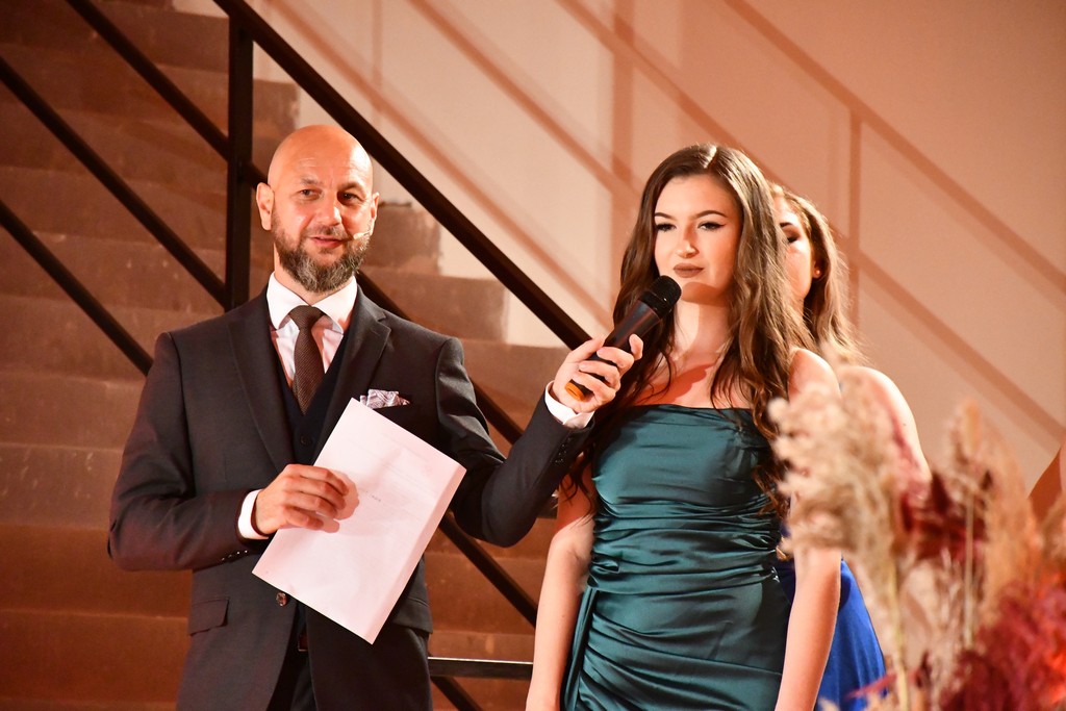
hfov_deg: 9.8
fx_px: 6219
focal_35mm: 210
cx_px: 533
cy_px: 356
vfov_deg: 6.5
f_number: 5.6
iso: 11400
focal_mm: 140
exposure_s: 1/250
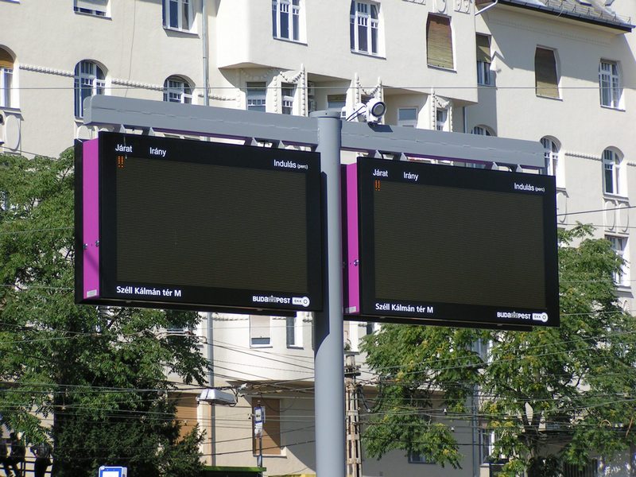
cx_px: 318
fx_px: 2885
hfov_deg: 12.6
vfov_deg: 9.5
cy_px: 238
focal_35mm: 157
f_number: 3.5
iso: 50
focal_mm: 24
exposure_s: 1/1000
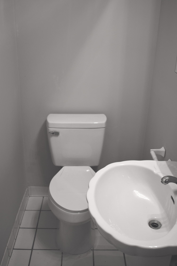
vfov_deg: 53.1
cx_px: 88
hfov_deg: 36.9
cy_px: 133
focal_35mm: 36
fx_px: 266
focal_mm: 24
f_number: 4.5
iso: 400
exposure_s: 1/80
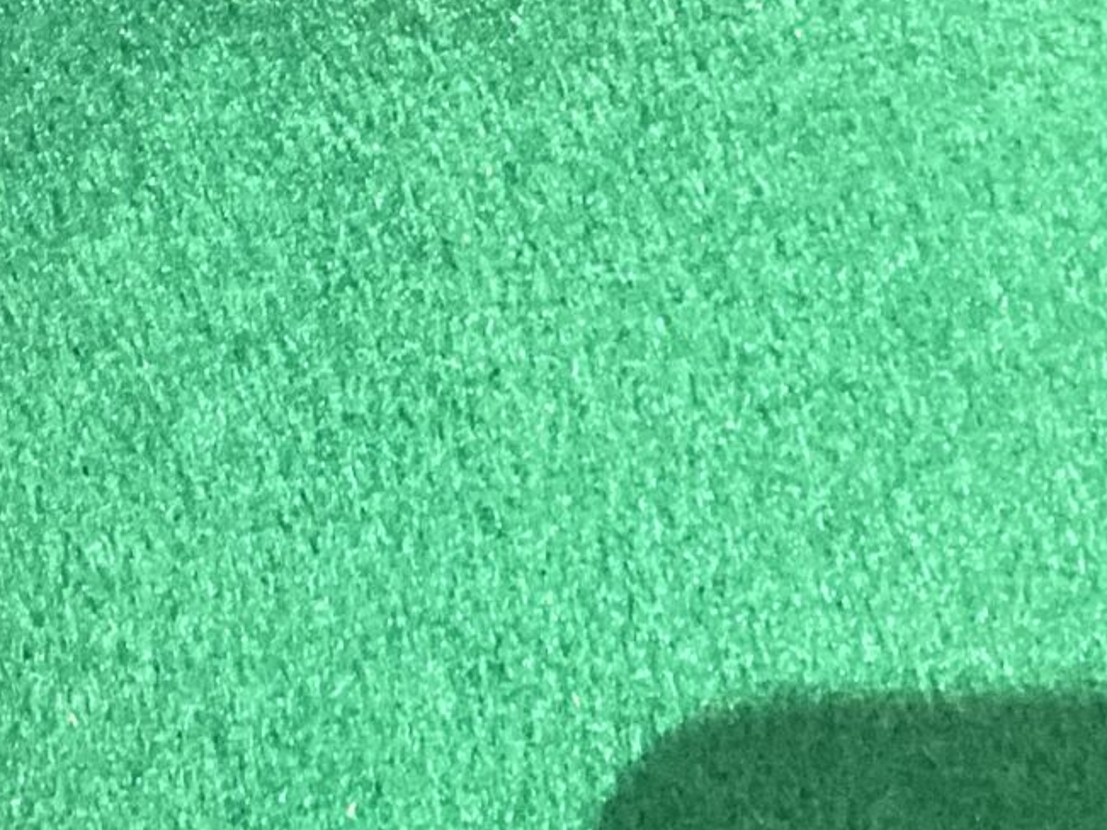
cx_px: -809
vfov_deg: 11.8
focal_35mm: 114
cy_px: -774
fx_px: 3645
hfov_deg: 15.2
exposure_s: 1/30
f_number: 1.8
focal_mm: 3
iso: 320
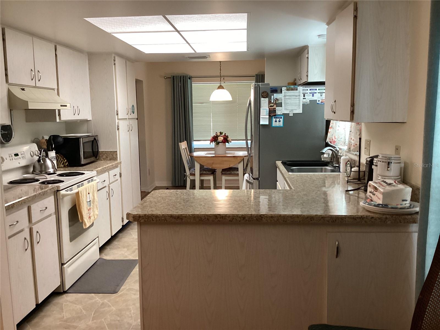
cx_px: 220
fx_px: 394
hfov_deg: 58.4
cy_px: 165
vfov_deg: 45.4
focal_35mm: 31
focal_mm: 3.3
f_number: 2.4
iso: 250
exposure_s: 1/60
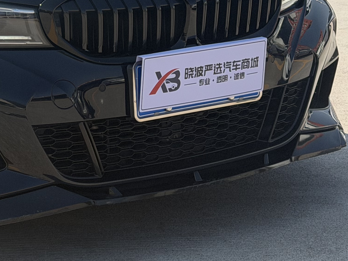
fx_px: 1297
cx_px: -110
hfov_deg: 14.6
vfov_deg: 11.3
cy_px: -18
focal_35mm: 129
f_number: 1.78
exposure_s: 1/3704
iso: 80
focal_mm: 6.76
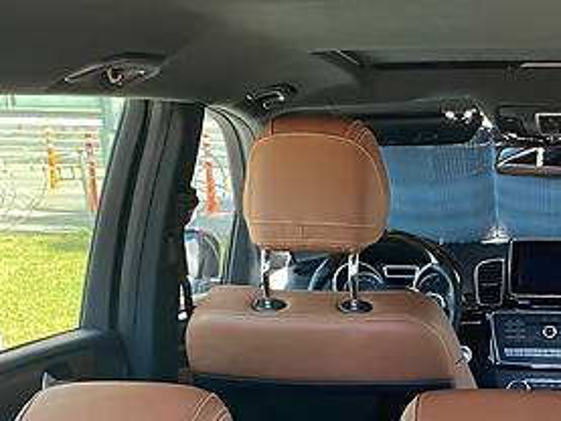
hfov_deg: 25.4
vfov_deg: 18.7
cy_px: 494
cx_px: 470
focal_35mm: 75
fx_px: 1216
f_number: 1.8
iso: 125
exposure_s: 1/67
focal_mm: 4.2
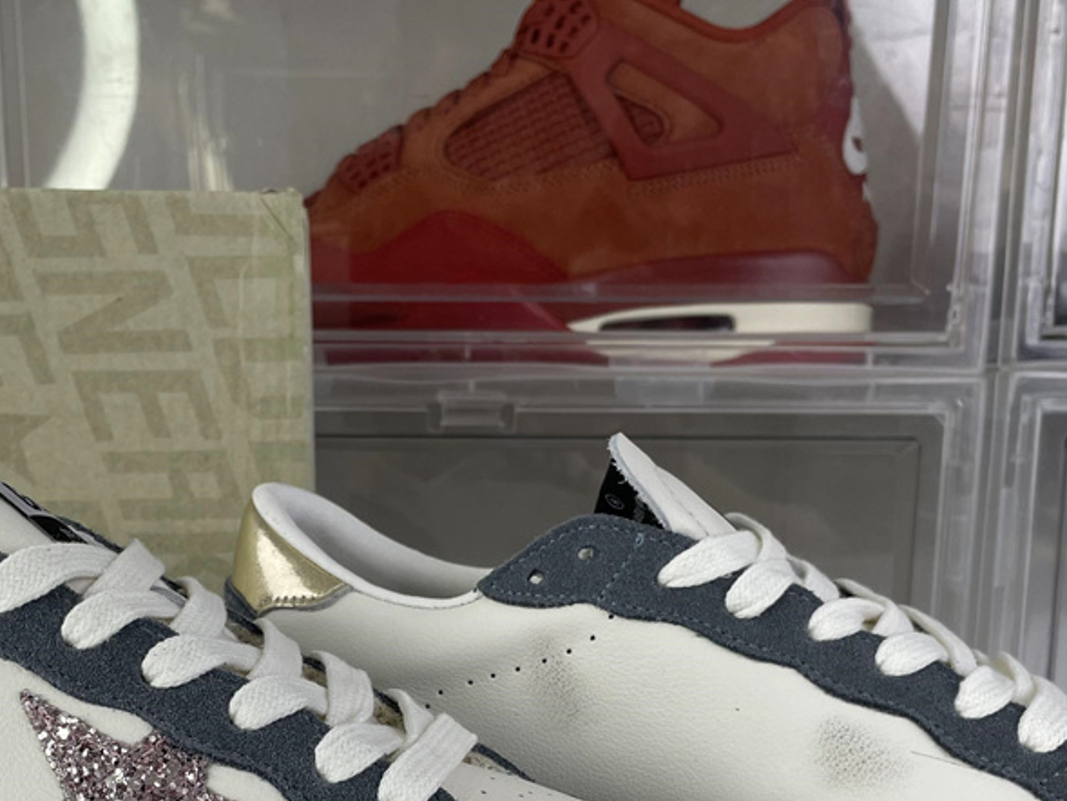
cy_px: 748
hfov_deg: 36.0
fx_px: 1634
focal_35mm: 53
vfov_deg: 26.4
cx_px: 409
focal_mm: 4.2
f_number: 1.6
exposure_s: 1/251
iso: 32
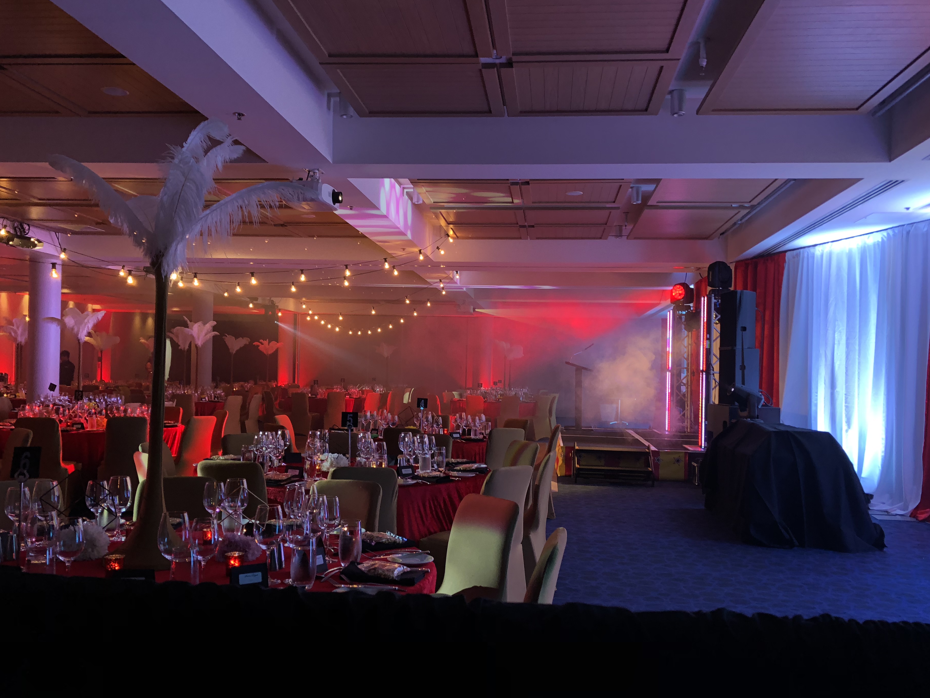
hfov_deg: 58.3
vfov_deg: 45.4
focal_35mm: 31
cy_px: 374
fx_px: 833
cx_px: 487
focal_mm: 3.99
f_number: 1.8
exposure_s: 1/50
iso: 200
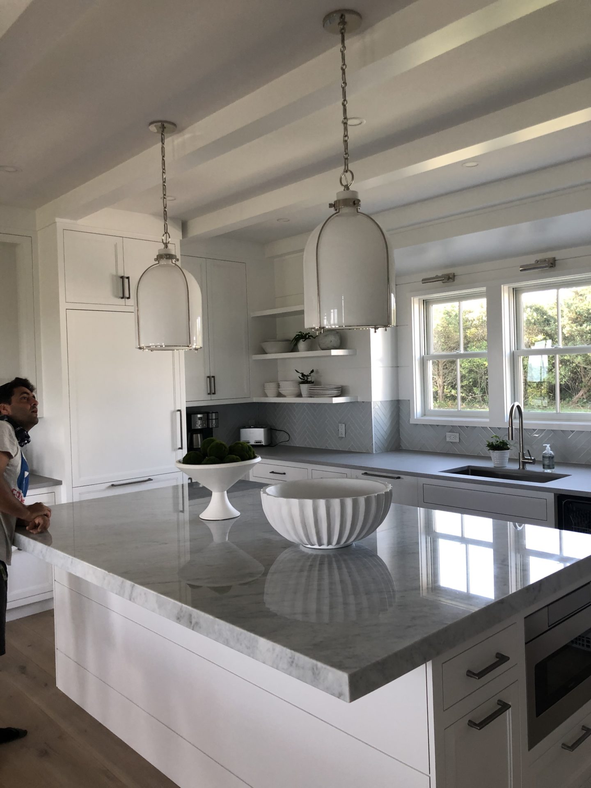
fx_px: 637
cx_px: 296
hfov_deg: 49.7
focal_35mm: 28
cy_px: 394
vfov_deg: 63.4
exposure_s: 1/40
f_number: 1.8
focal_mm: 4
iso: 25
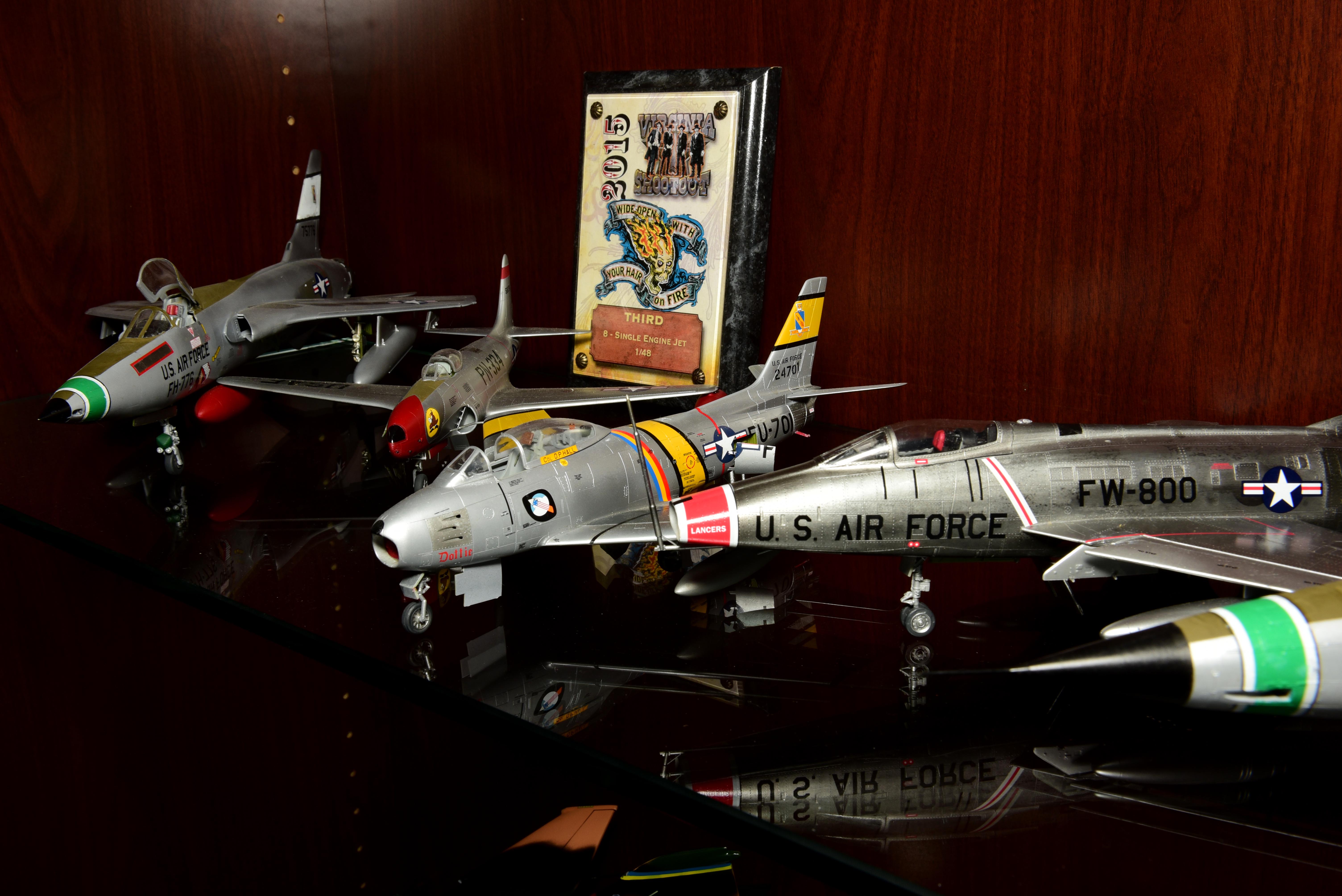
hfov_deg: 53.1
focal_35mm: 36
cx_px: 671
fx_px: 1342
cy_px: 448
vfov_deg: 36.9
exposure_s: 1/200
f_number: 20
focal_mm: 36
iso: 320
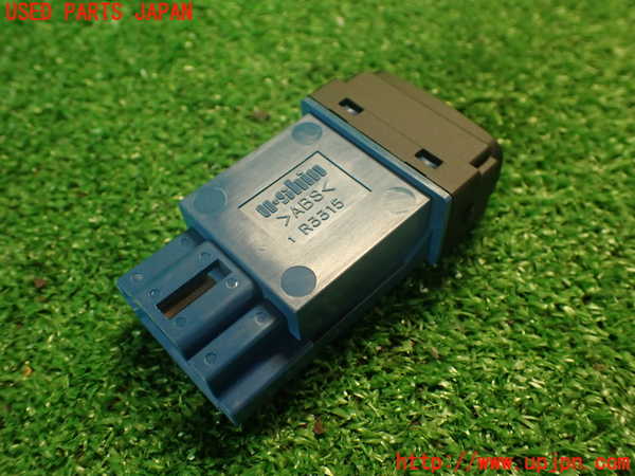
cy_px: 238
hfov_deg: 56.8
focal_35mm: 32
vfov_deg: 44.2
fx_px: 587
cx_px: 318
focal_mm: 5.79
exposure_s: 1/30
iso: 400
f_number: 2.4
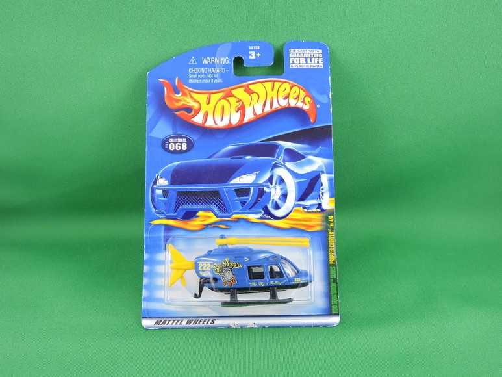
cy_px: 188
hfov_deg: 60.0
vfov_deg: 46.8
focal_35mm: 30
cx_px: 251
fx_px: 435
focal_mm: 5.4
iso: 140
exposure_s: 1/30
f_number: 3.5
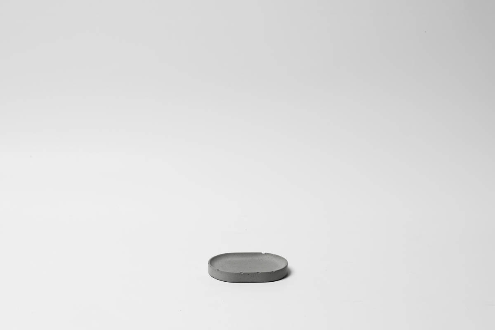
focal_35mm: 70
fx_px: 962
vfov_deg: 19.5
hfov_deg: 28.8
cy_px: 165
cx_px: 248
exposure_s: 1/125
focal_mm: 70
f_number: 4.5
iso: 50
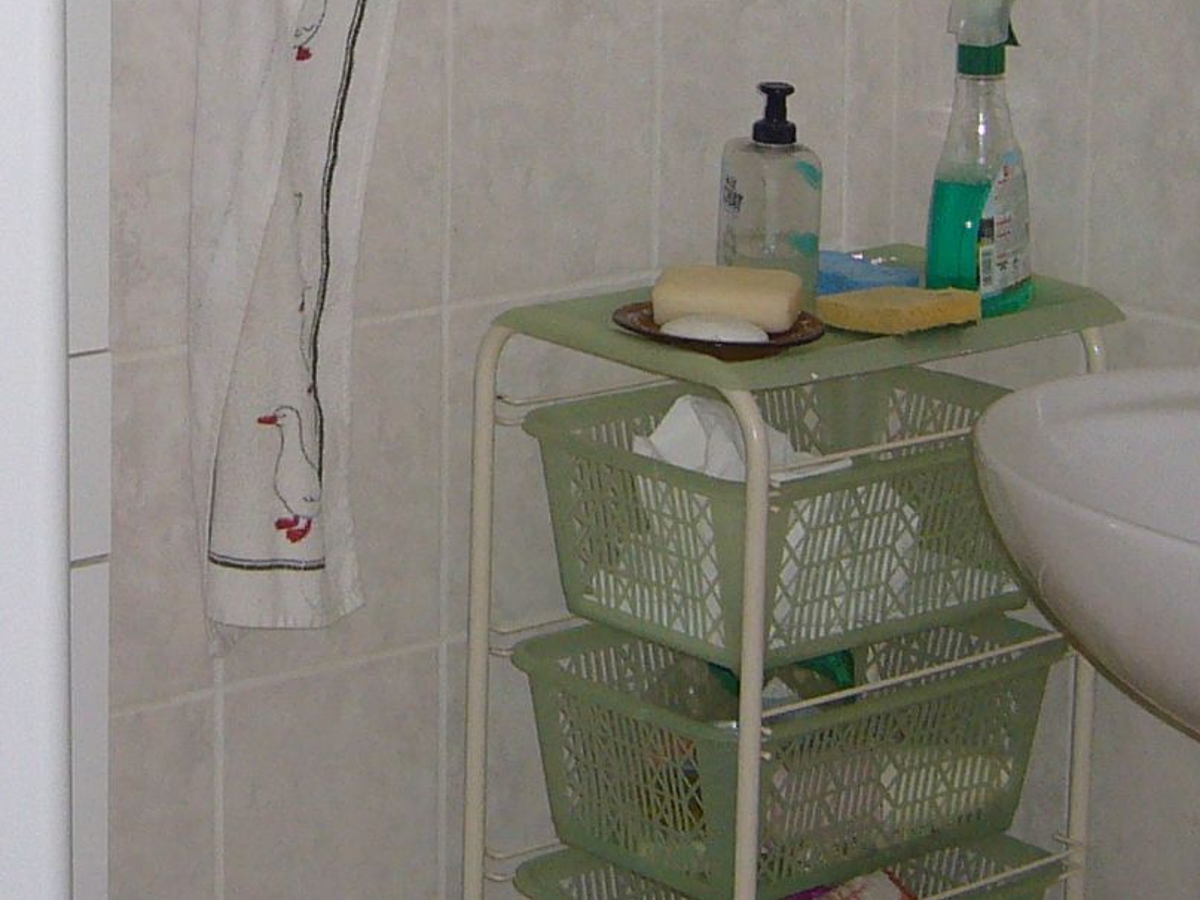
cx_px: 250
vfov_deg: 13.2
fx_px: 3847
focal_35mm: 111
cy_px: 61
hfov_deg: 17.6
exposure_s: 1/60
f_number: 2.8
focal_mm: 5.8
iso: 100
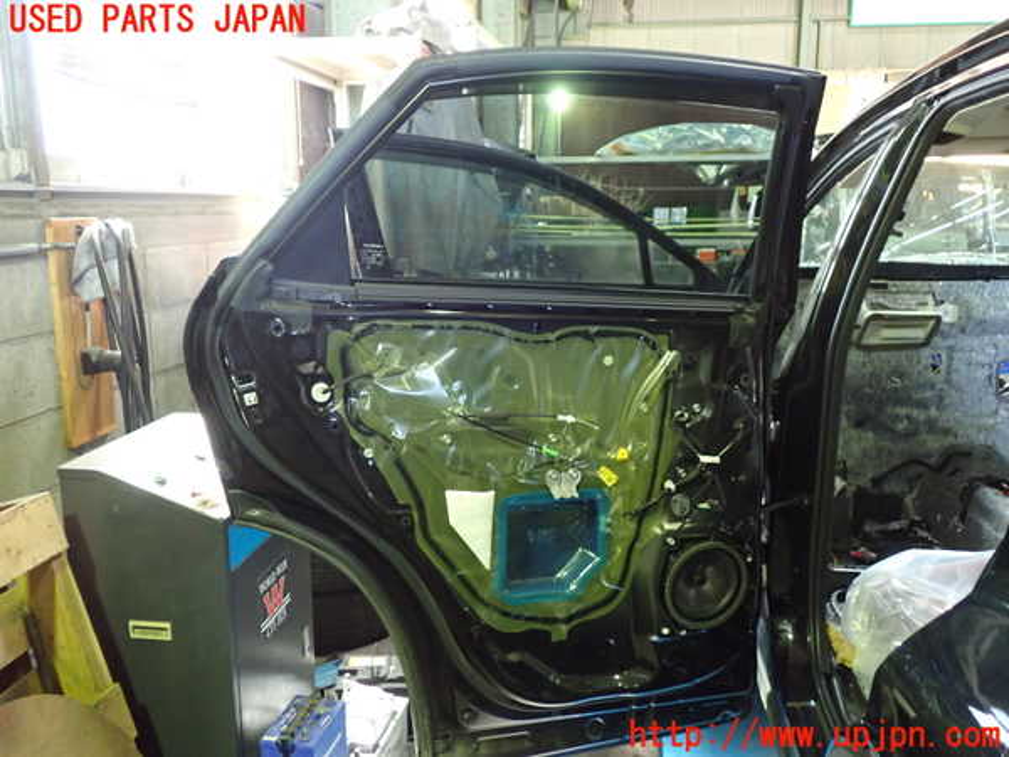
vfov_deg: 46.8
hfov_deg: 60.0
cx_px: 504
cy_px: 378
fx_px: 874
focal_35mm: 30
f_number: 2.3
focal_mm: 5.4
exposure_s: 1/30
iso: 640
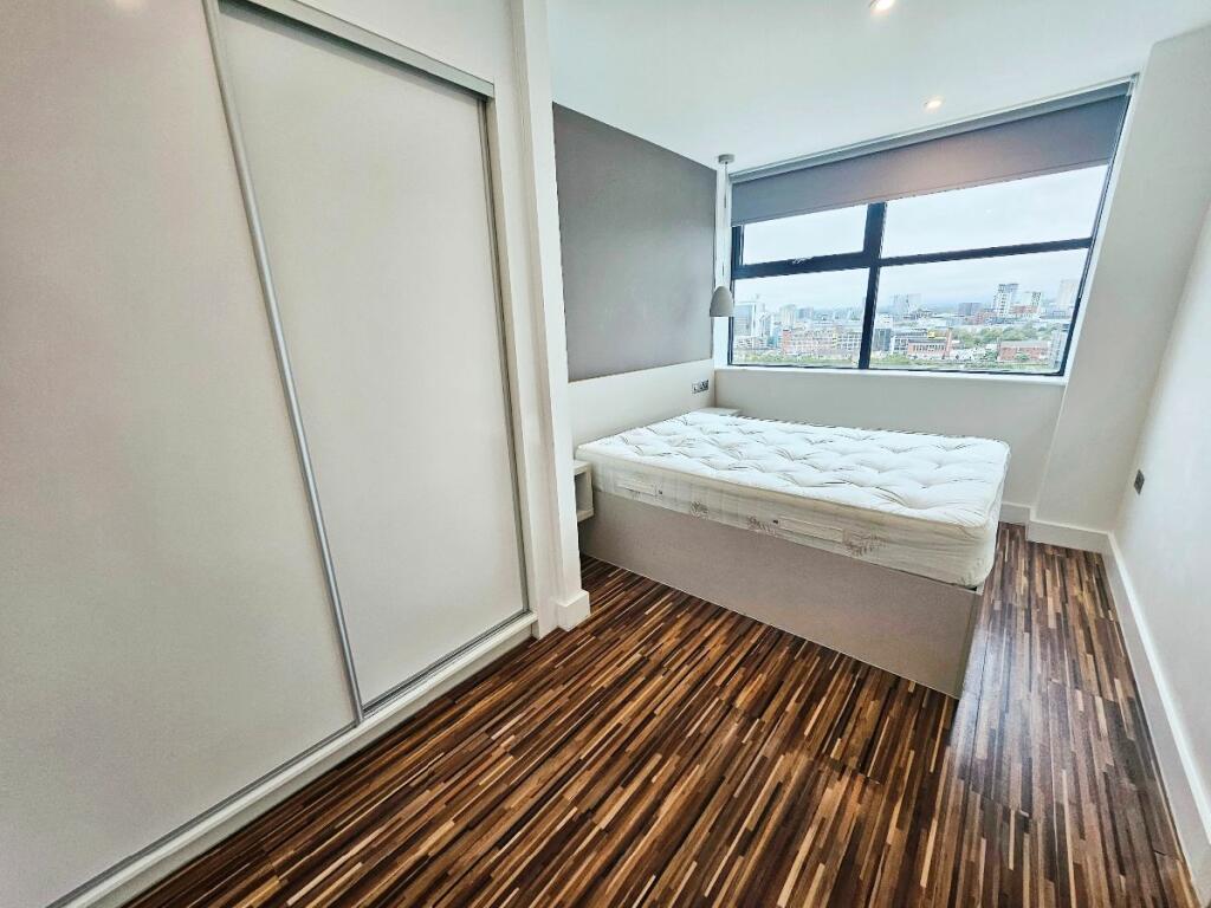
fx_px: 455
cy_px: 454
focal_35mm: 13
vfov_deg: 89.9
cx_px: 606
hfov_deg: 106.2
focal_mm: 1.74
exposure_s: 1/50
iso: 50
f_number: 2.2
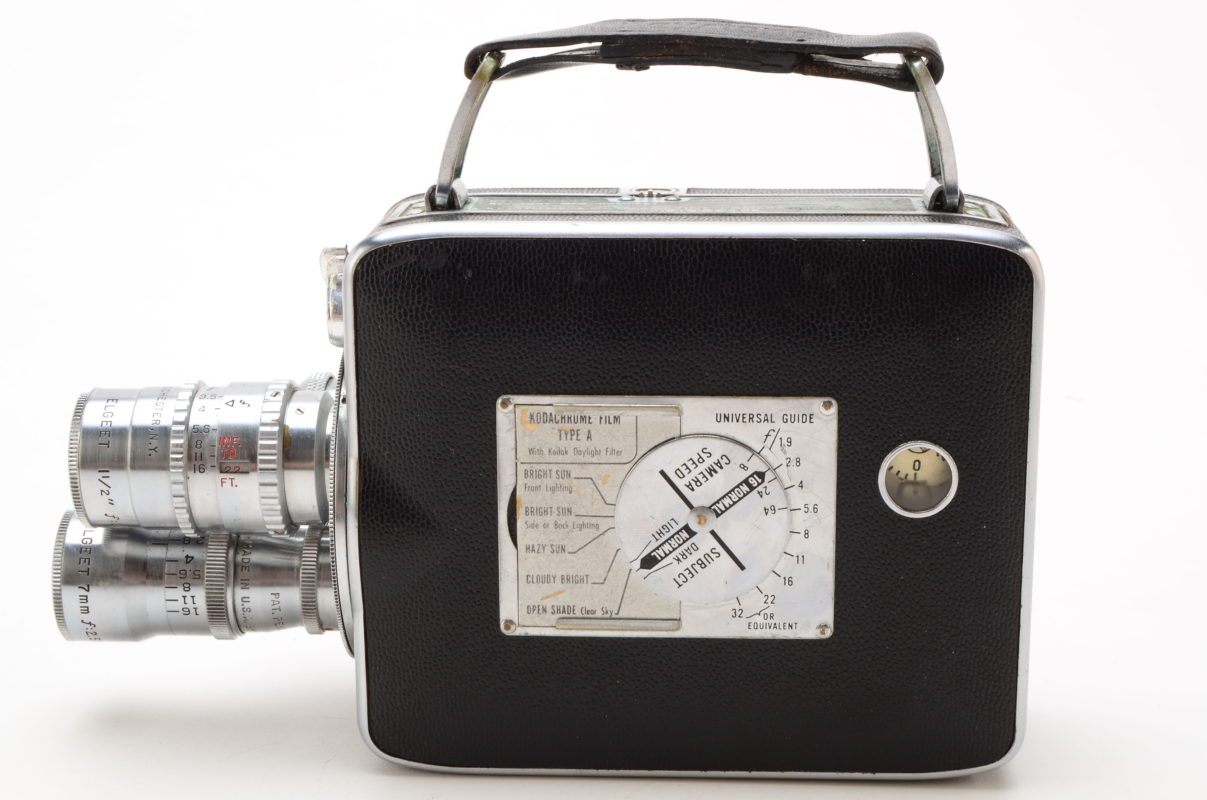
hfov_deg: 29.9
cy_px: 400
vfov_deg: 20.1
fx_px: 2258
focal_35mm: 68
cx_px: 604
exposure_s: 1/160
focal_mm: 45
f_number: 18
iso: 100
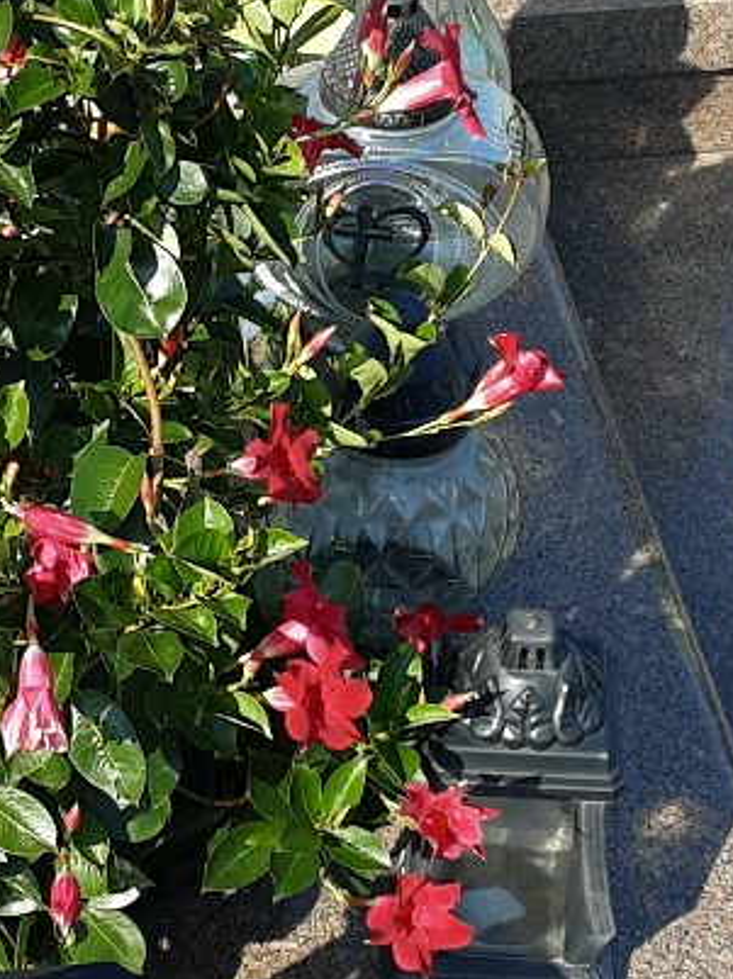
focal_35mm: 91
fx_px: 2572
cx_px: 121
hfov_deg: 16.1
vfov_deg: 21.5
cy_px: 547
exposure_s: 1/769
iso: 40
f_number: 1.9
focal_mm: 2.9
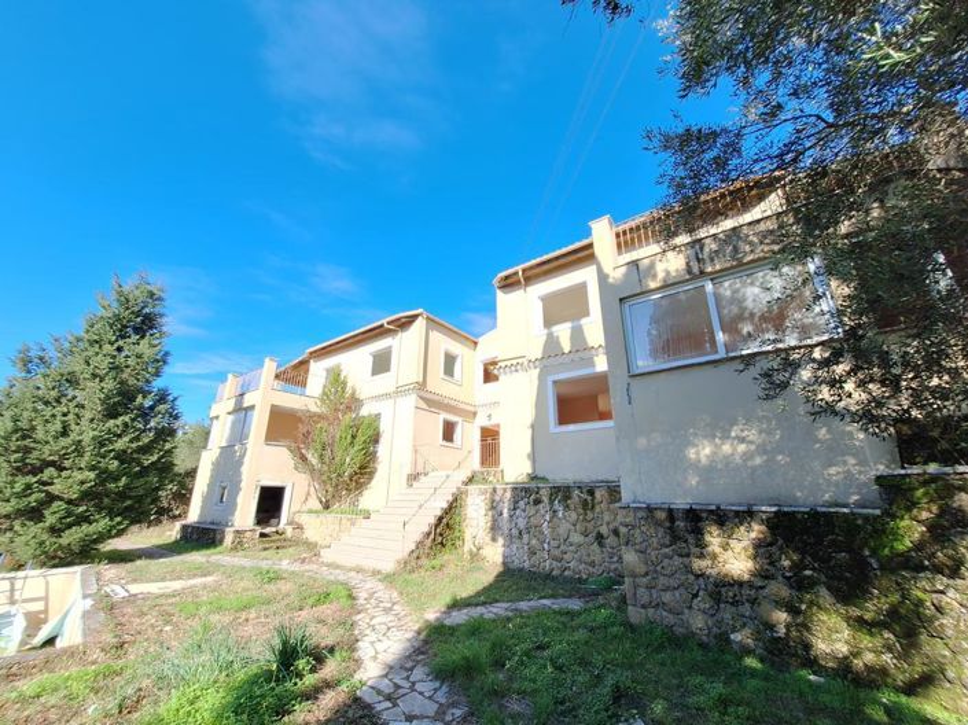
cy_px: 362
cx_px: 484
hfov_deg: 106.2
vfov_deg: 89.9
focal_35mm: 13
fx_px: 363
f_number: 2.2
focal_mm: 1.74
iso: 40
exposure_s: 1/935
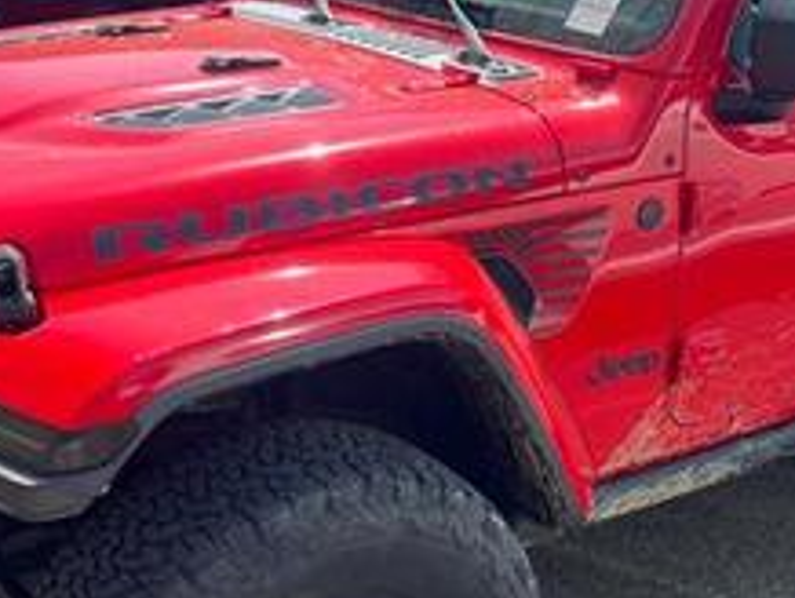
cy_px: 277
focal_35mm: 60
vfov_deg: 24.5
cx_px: 489
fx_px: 1379
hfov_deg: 32.0
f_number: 1.5
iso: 50
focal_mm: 5.7
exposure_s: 1/1326
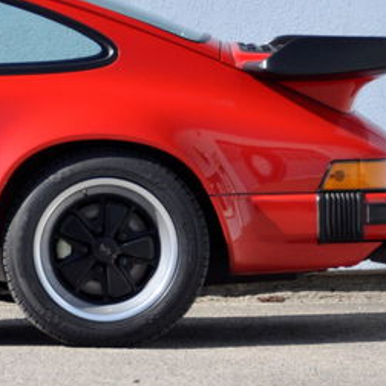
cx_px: -231
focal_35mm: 601
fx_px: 7582
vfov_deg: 2.9
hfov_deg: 2.9
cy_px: 262
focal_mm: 116
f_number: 6.3
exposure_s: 1/640
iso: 500
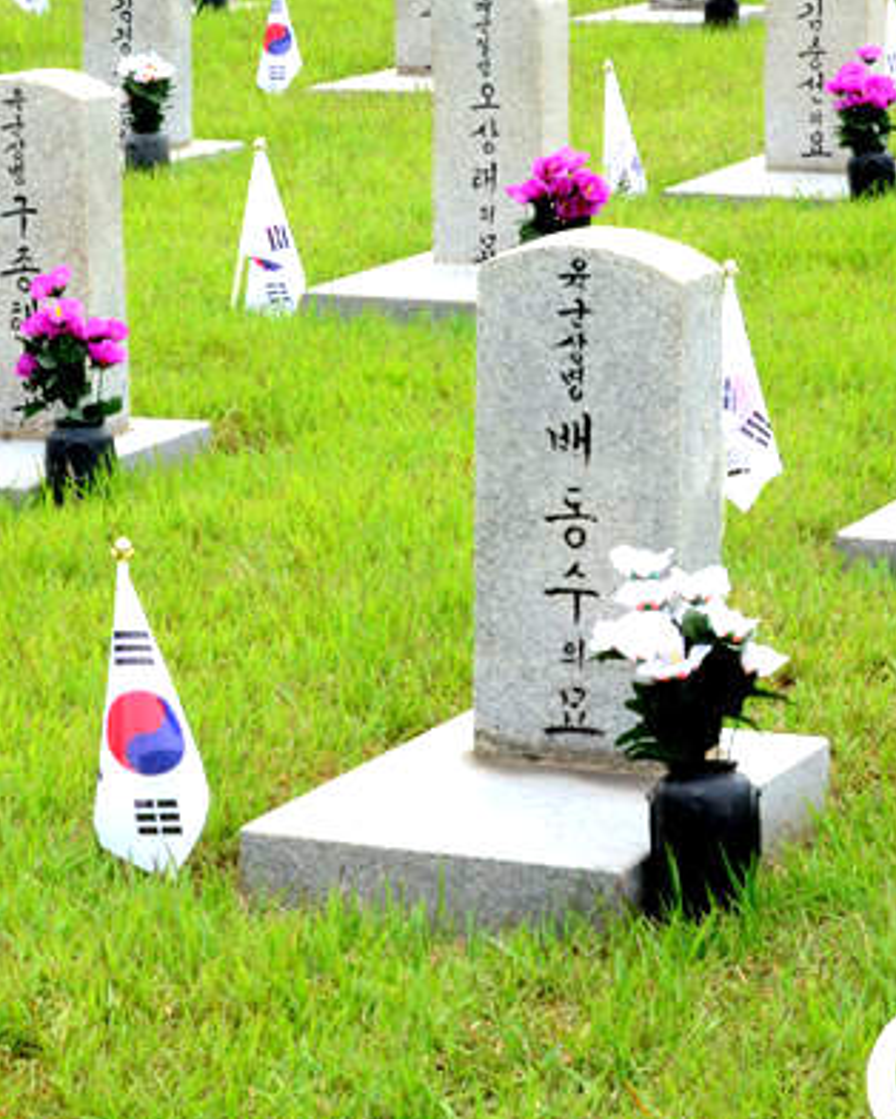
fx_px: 4271
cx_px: 271
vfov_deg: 14.9
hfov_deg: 12.0
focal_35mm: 129
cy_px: 434
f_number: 29
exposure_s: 1/80
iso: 1000
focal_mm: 45
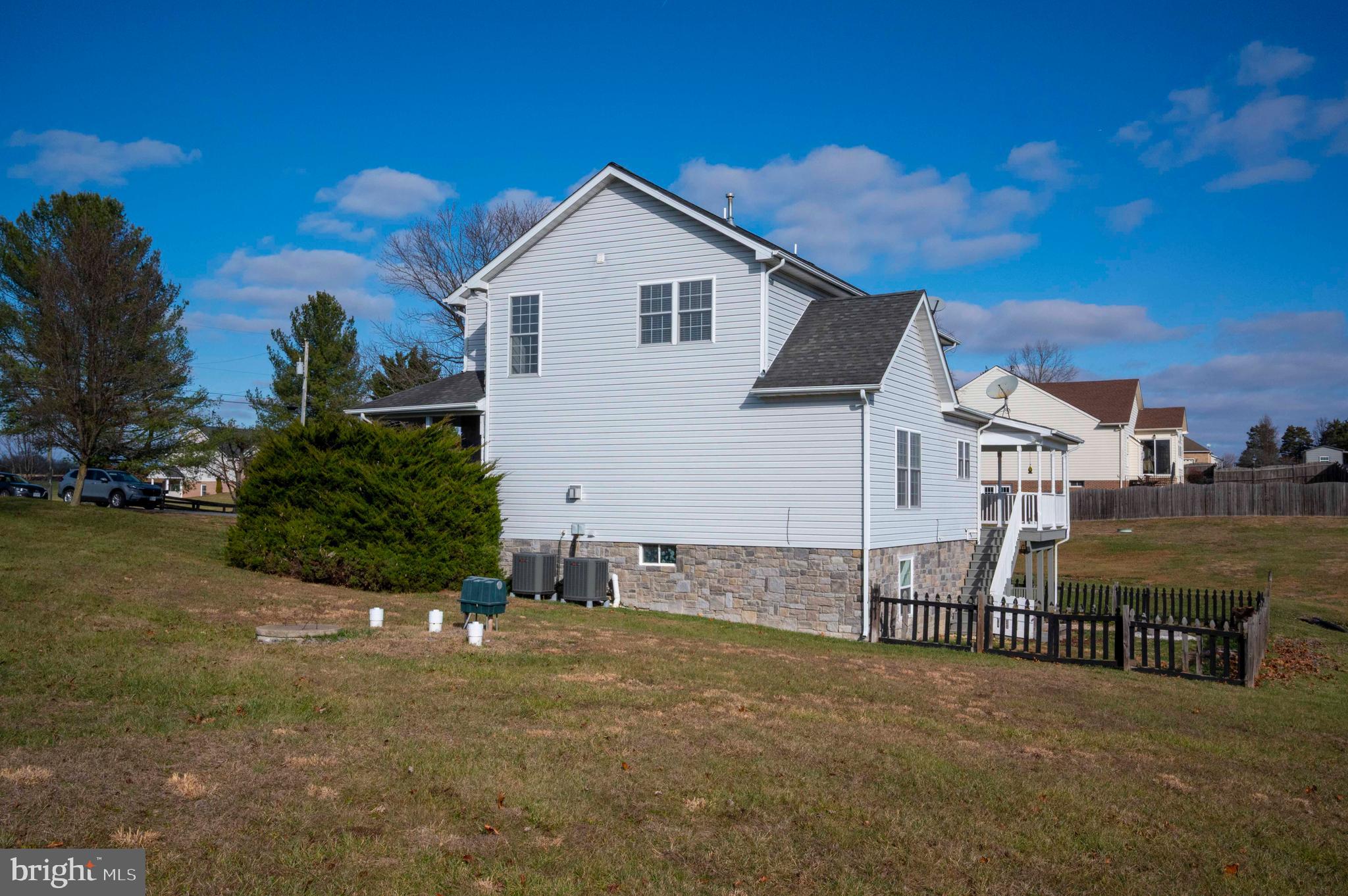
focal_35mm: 30
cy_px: 448
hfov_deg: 61.1
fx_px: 1141
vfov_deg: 42.9
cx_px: 674
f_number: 18
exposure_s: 1/1250
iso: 1000
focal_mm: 30.5
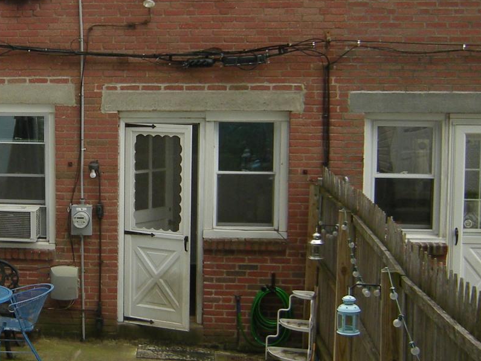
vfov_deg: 20.4
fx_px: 1000
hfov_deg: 26.2
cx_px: 50
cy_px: 148
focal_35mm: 72
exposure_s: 1/258
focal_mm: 4.7
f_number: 2.8
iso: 91
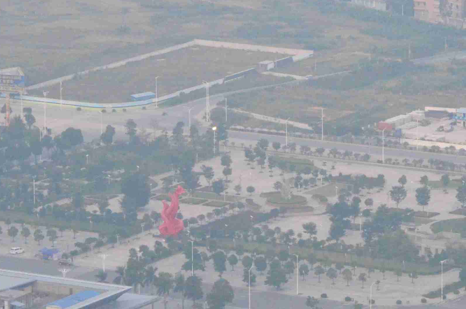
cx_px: 348
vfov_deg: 4.9
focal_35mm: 277
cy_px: 93
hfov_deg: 7.4
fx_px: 3579
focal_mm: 80
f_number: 11
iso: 6400
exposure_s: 1/500
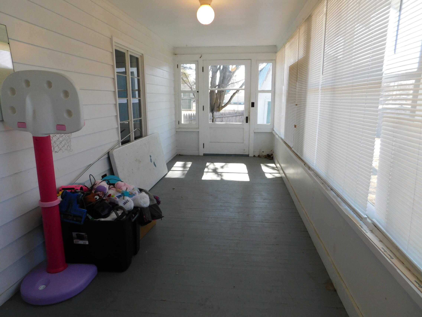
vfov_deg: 58.9
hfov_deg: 73.9
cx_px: 211
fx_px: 280
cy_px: 158
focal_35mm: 23
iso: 125
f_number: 3
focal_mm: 4
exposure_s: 1/200
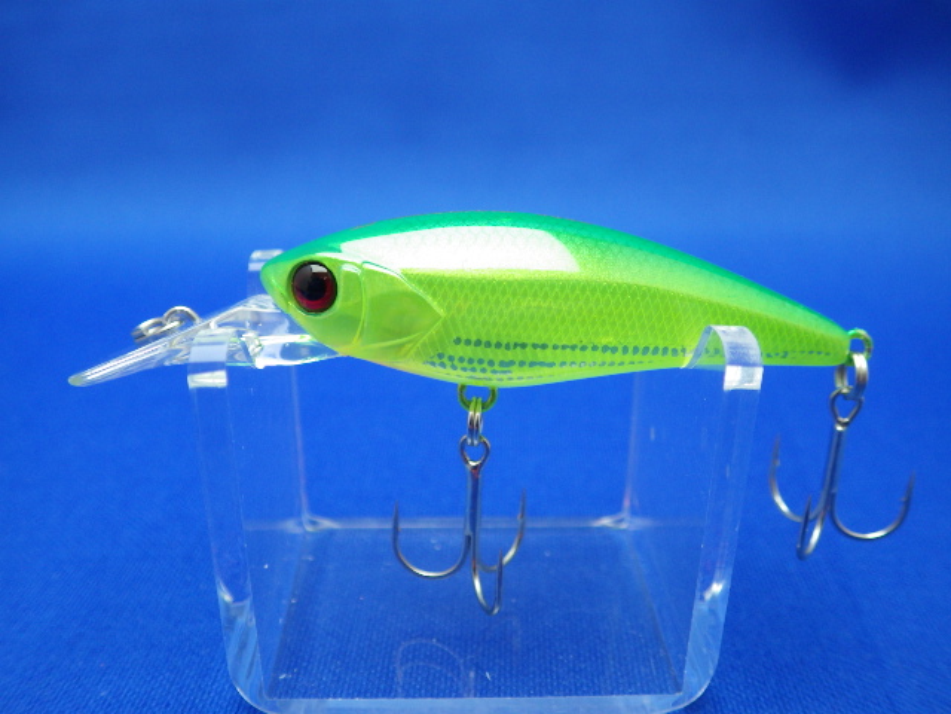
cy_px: 357
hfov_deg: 58.4
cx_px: 476
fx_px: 852
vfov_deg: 45.4
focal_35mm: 31
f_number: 2.3
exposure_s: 1/45
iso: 250
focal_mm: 5.5
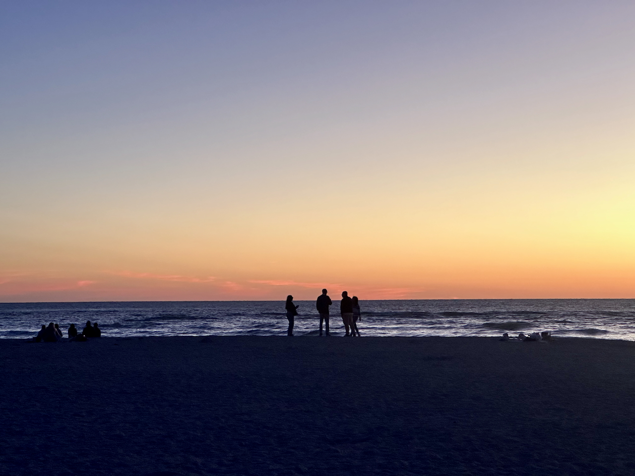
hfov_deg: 25.3
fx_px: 1412
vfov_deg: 19.1
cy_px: 238
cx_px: 318
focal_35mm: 77
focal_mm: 9
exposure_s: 1/99
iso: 200
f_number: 2.8
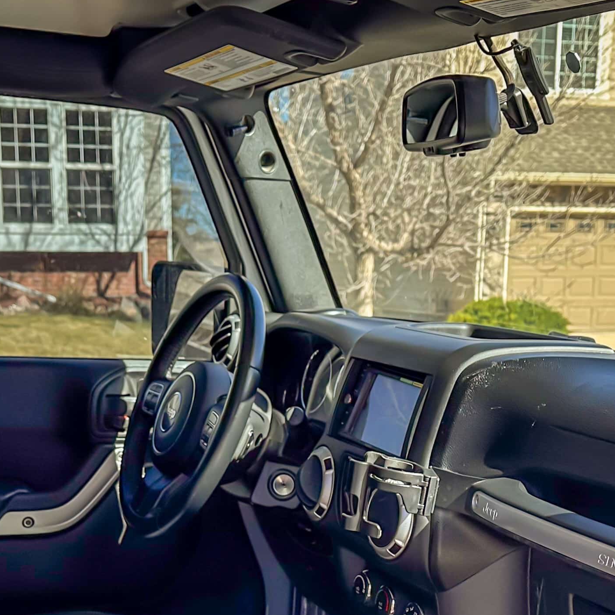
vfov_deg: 26.5
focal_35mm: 61
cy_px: 632
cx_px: 263
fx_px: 1226
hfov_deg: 28.1
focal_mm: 6.86
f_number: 1.8
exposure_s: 1/1000
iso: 80
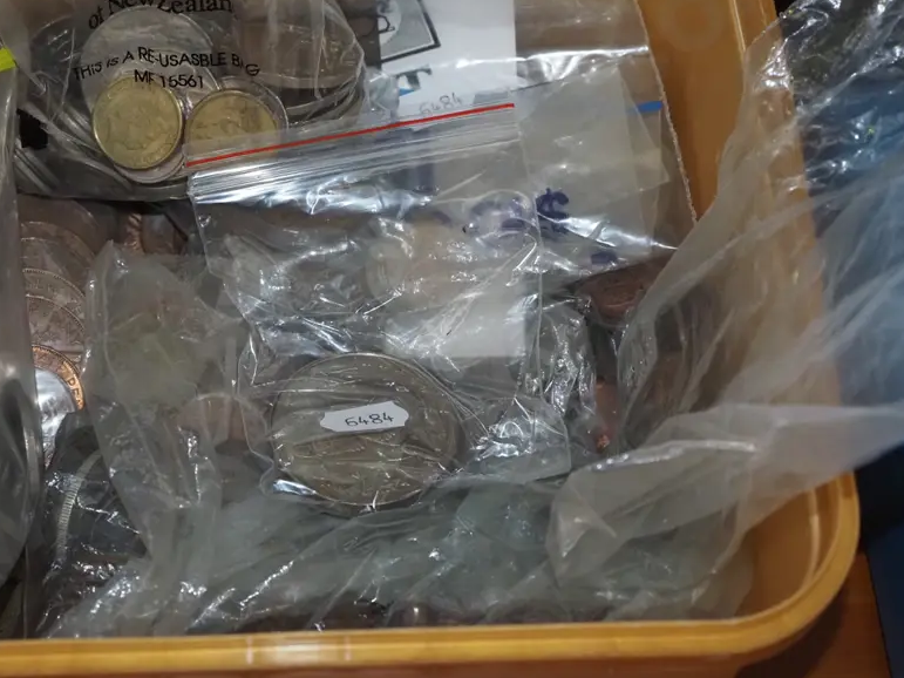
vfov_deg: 19.1
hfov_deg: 25.3
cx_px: 367
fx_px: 2011
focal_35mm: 77
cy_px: 260
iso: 2500
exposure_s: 1/160
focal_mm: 29
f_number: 5.6
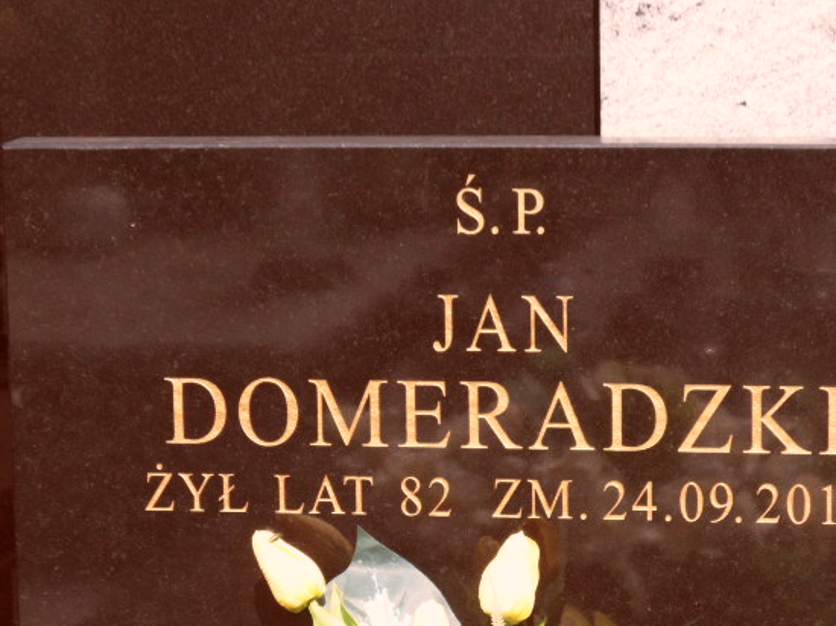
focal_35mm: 149
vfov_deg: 9.9
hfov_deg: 13.3
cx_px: 448
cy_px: 504
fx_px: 3597
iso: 80
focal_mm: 13.2
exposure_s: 1/500
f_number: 4.2
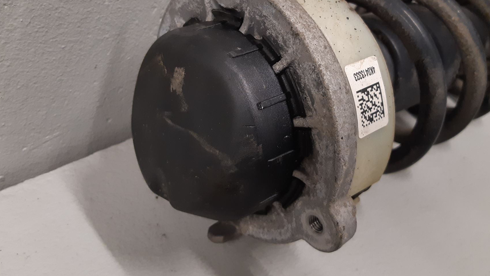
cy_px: 100
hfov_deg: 58.0
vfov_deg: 34.4
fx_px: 442
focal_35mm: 34
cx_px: 258
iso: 160
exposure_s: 1/50
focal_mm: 3.93
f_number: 1.7
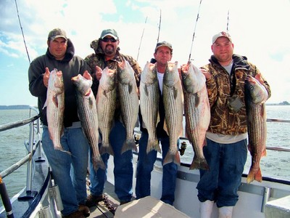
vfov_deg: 39.7
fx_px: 302
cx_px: 145
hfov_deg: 51.4
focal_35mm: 36
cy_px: 109
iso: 64
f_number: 2.8
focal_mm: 5.85
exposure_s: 1/640
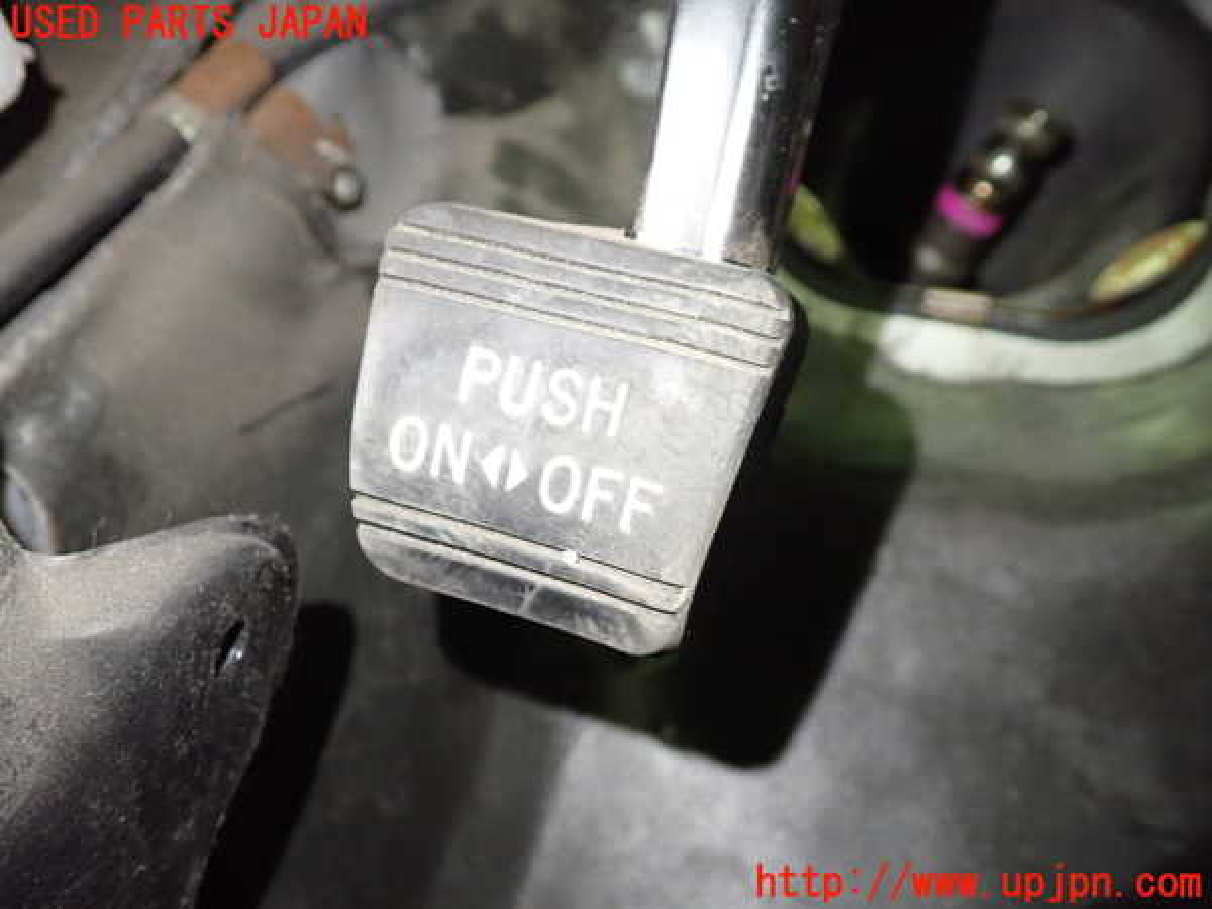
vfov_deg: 46.8
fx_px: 1050
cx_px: 606
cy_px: 454
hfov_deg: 60.0
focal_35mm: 30
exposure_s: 1/30
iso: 800
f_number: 2.3
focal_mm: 5.4
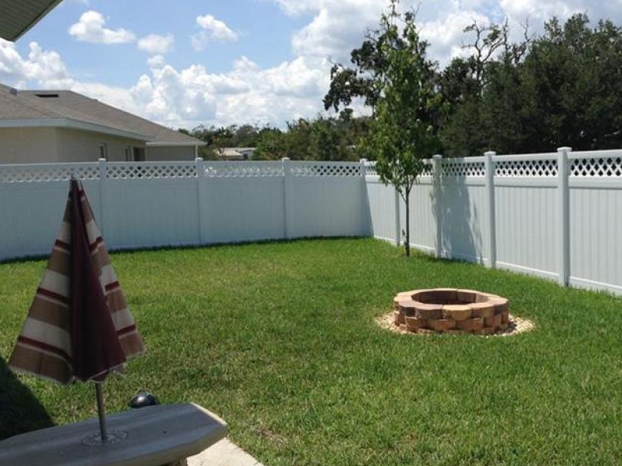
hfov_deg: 44.5
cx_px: 381
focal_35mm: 42
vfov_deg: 34.3
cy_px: 247
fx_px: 754
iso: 25
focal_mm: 3.3
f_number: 2.4
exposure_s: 1/1610
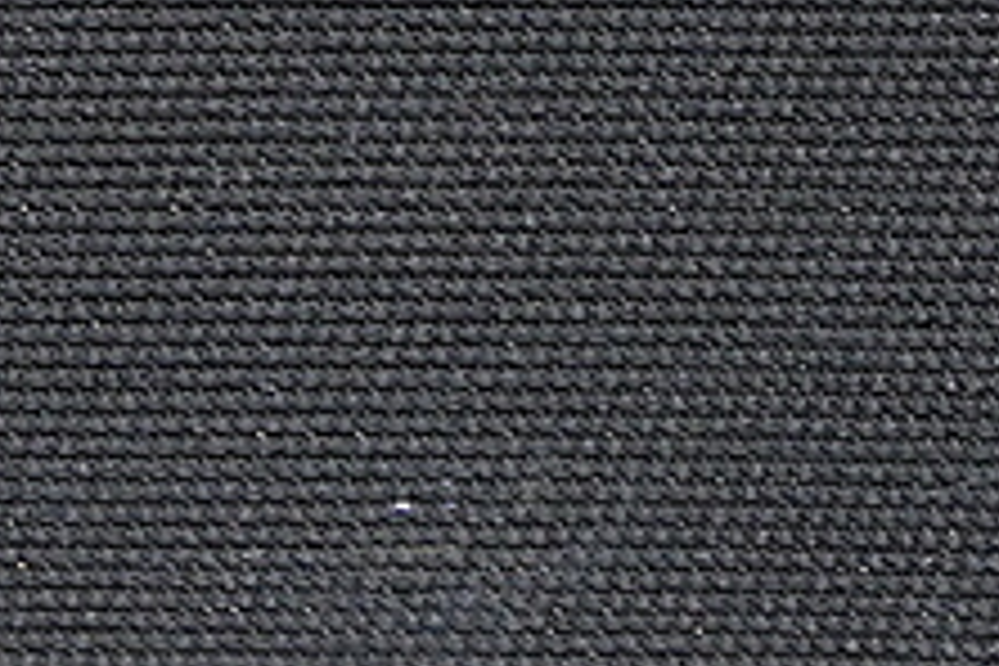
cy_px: -274
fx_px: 17842
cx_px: -392
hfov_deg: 3.2
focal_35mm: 643
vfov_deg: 2.1
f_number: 5.4
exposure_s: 1/2.5
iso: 200
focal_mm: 25.6
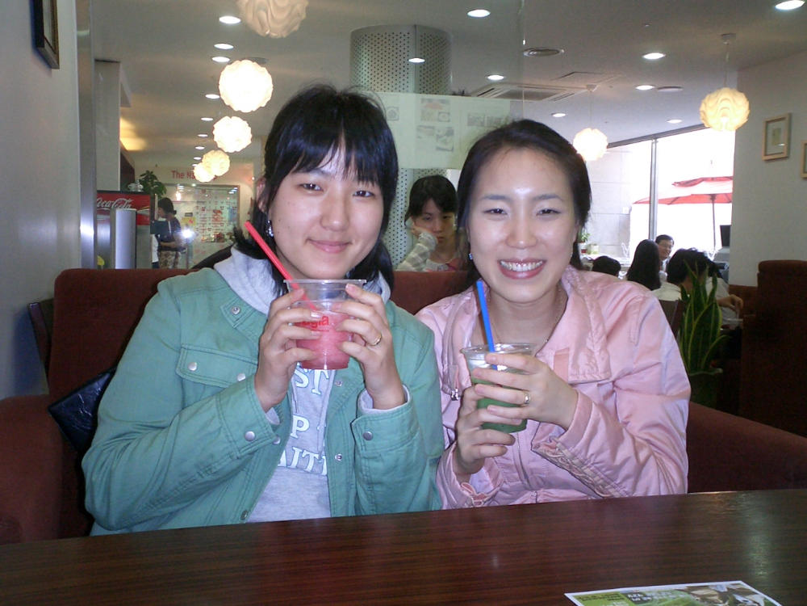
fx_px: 863
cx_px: 404
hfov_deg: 50.1
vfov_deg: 38.7
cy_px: 303
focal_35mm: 37
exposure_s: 1/40
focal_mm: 5.6
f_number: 3.5
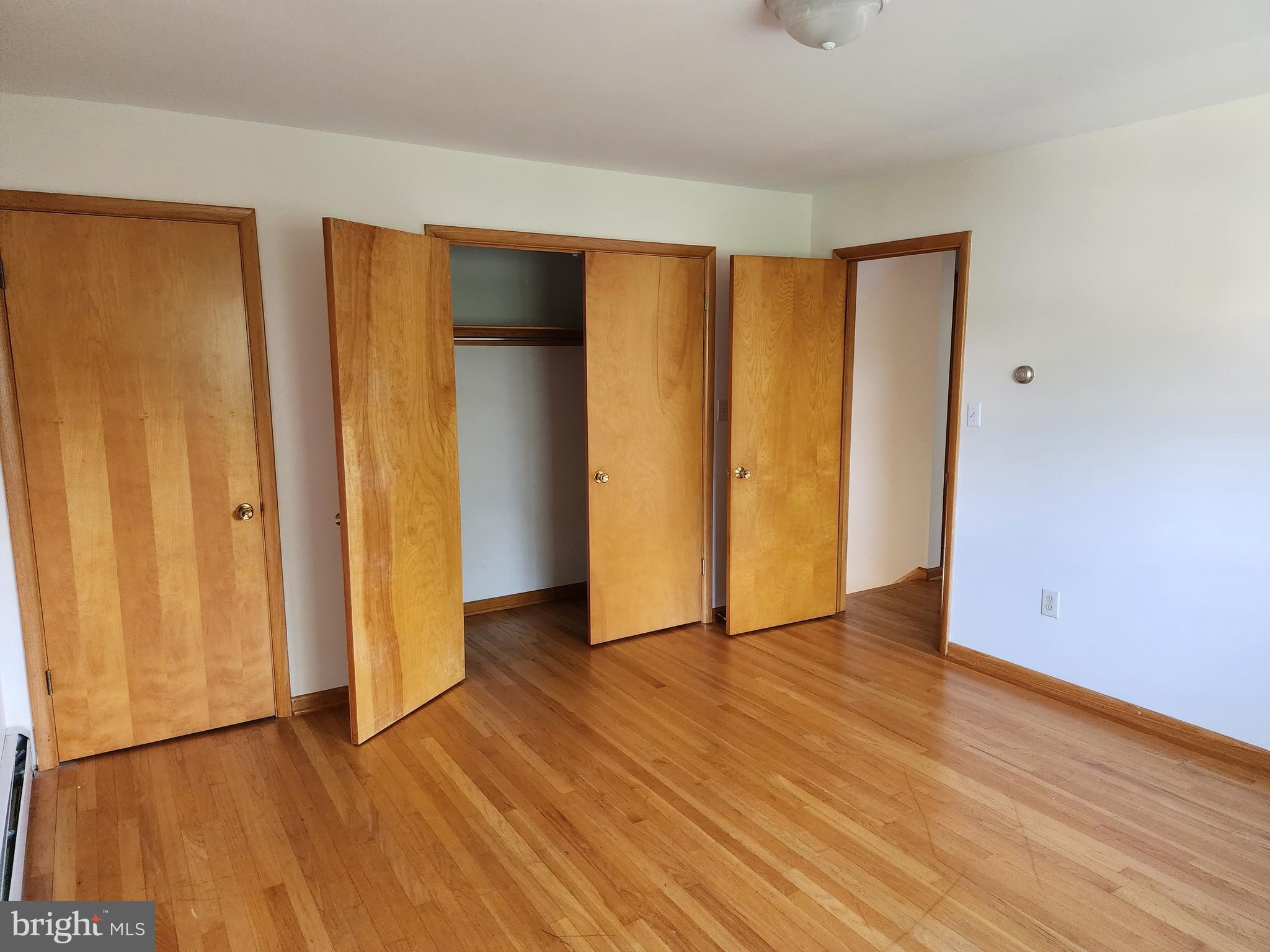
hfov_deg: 73.9
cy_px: 476
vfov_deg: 58.9
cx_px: 635
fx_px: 844
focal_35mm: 23
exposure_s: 1/120
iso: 800
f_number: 1.8
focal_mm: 6.4
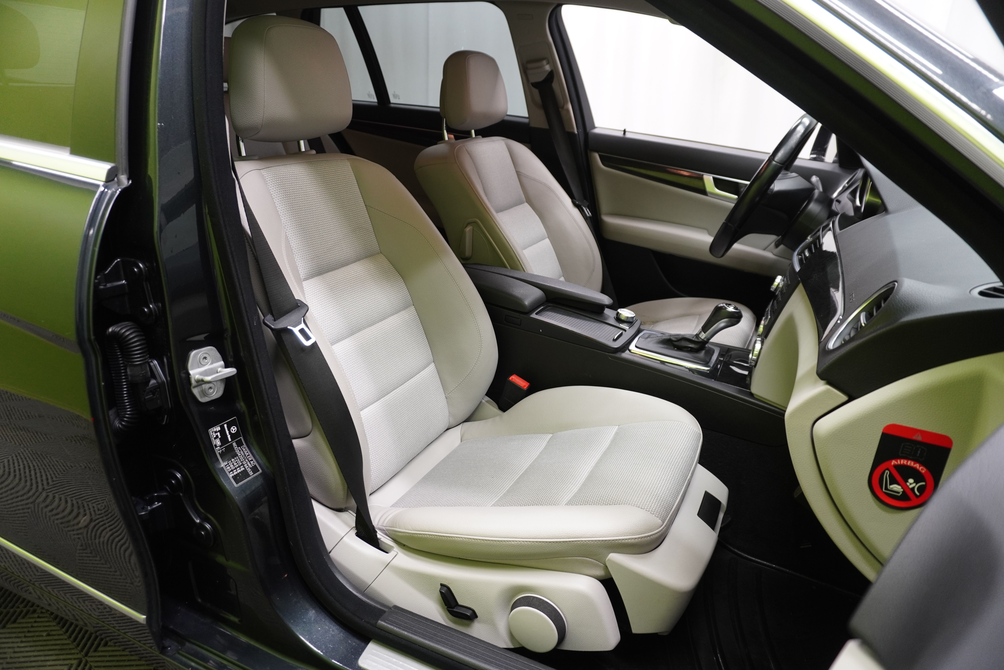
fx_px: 669
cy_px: 335
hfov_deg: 73.7
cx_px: 502
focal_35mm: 24
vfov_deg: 53.1
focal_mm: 16
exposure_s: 1/30
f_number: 3.5
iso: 640
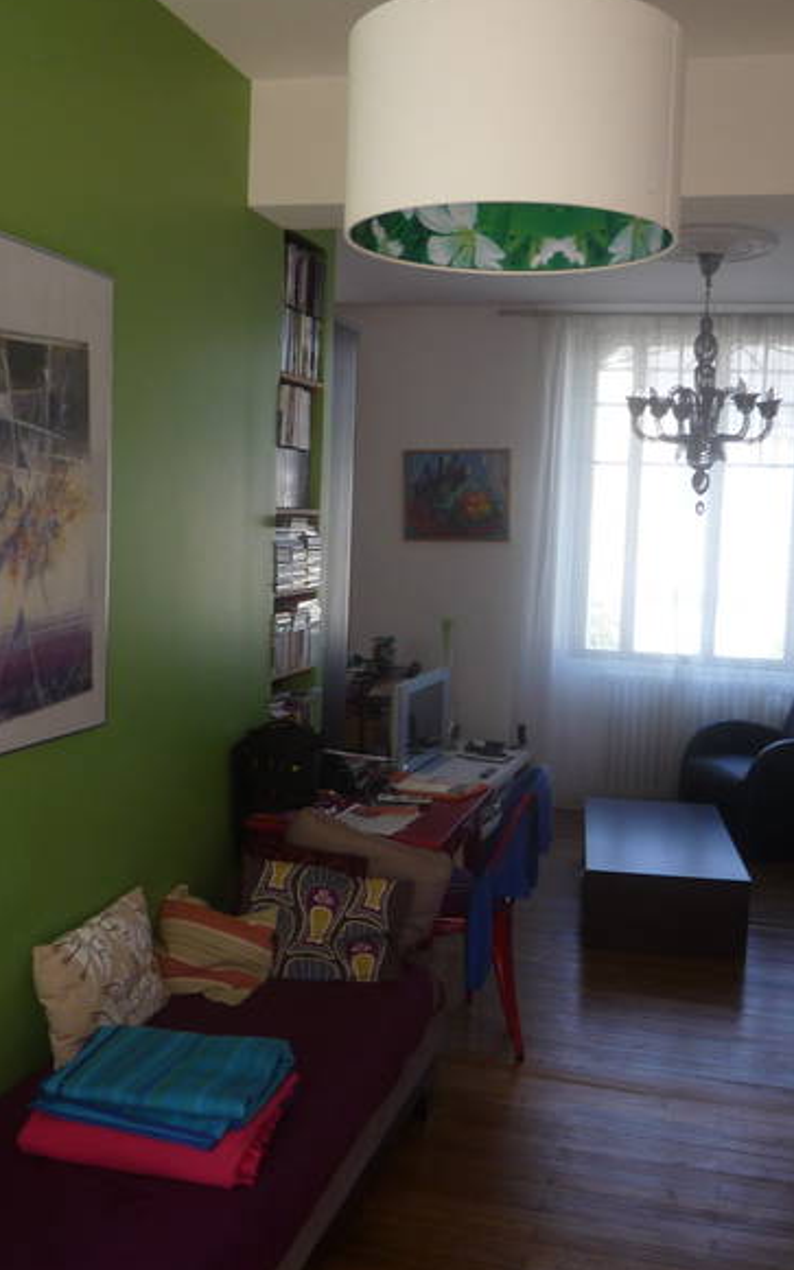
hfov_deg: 35.3
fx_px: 1247
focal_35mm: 36
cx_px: 440
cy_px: 632
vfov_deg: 54.0
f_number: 2.8
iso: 100
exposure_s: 1/60
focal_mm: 4.4
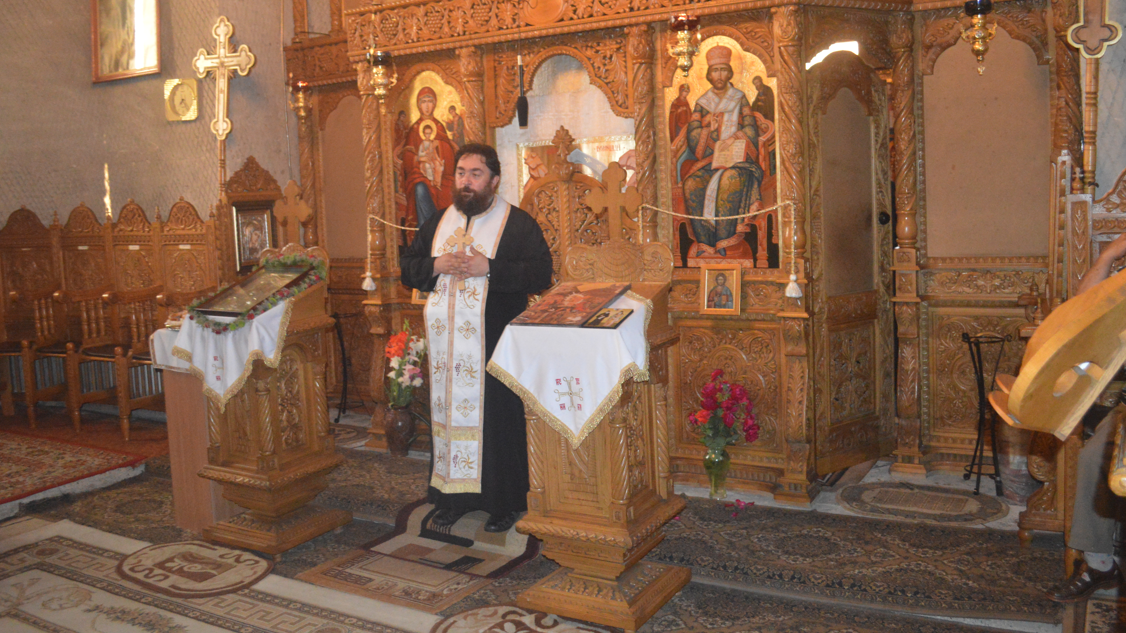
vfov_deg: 36.6
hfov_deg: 61.0
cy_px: 257
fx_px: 955
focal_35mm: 32
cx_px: 558
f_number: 3.8
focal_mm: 20
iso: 3200
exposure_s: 1/60
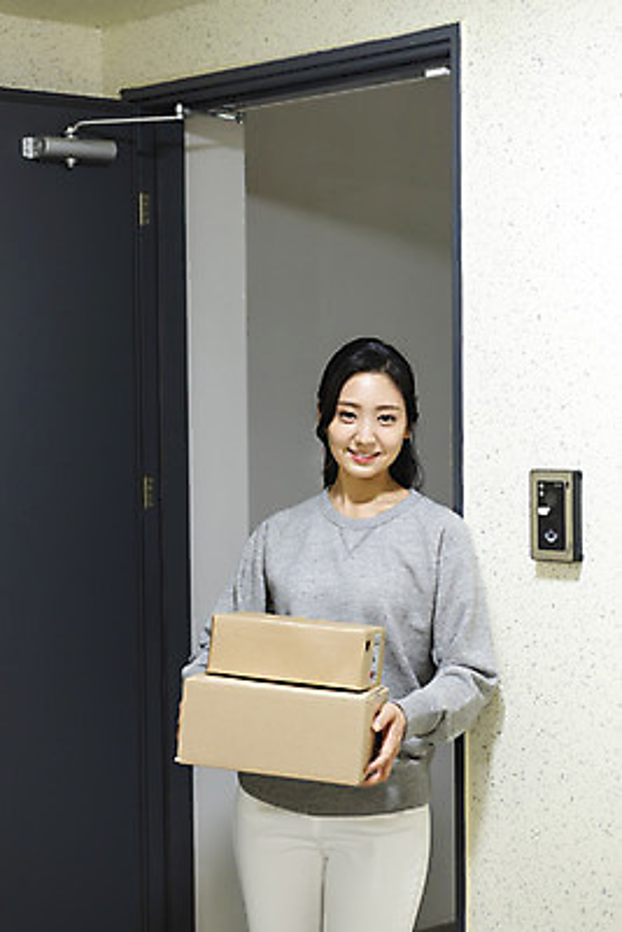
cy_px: 466
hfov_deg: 19.5
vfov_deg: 28.8
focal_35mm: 70
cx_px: 311
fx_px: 1812
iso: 800
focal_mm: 70
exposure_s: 1/125
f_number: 2.8
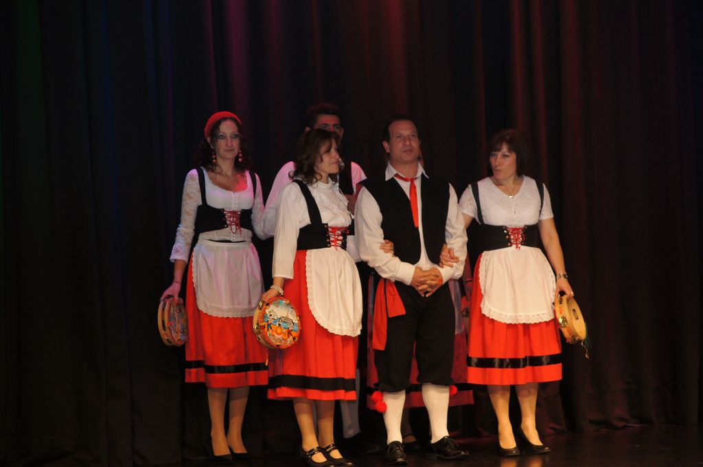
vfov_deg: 12.2
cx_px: 352
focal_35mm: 112
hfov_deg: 18.2
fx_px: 2195
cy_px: 234
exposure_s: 1/125
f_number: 4.5
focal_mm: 75
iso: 800
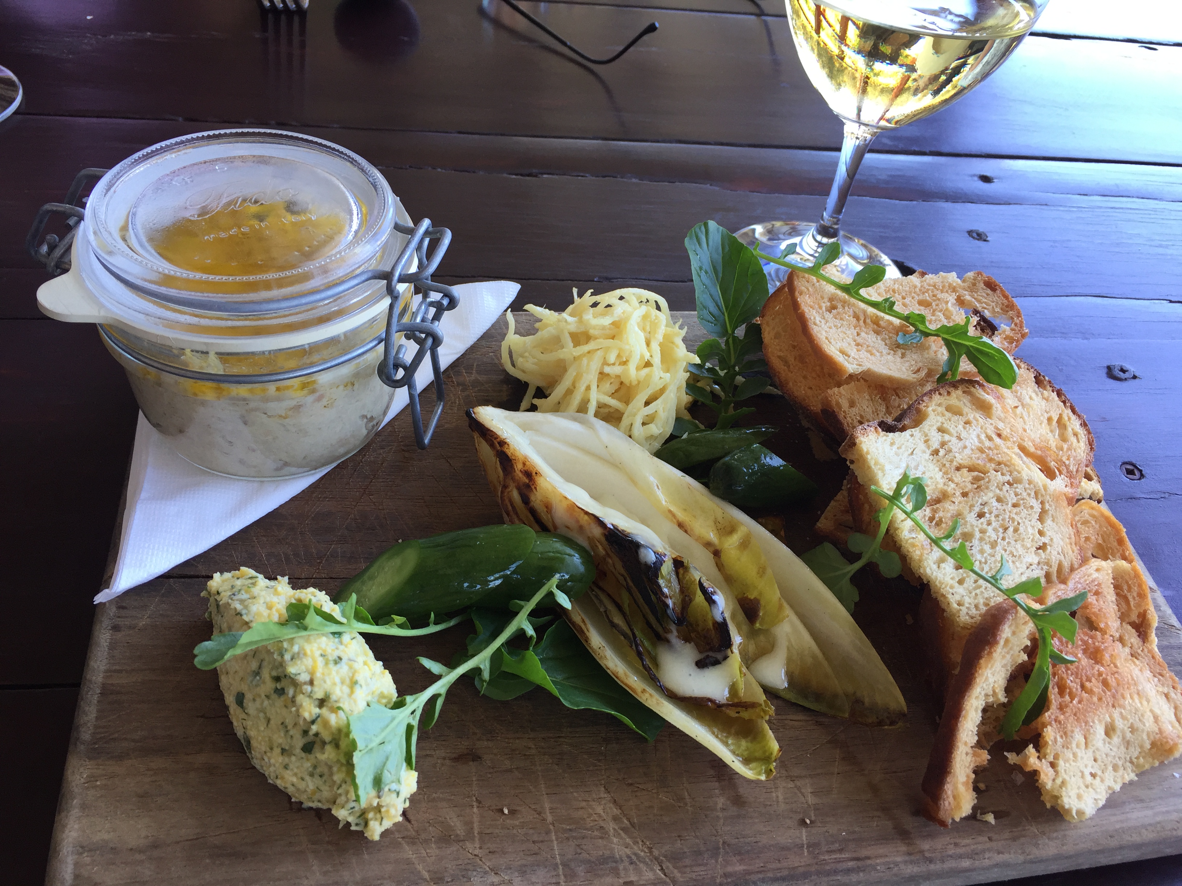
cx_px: 591
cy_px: 443
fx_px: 990
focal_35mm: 29
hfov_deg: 61.7
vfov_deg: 48.2
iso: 40
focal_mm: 4.15
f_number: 2.2
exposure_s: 1/100
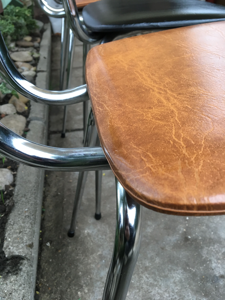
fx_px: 251
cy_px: 150
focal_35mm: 29
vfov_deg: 61.7
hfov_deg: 48.2
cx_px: 112
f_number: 2.2
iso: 50
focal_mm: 4.15
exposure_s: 1/33
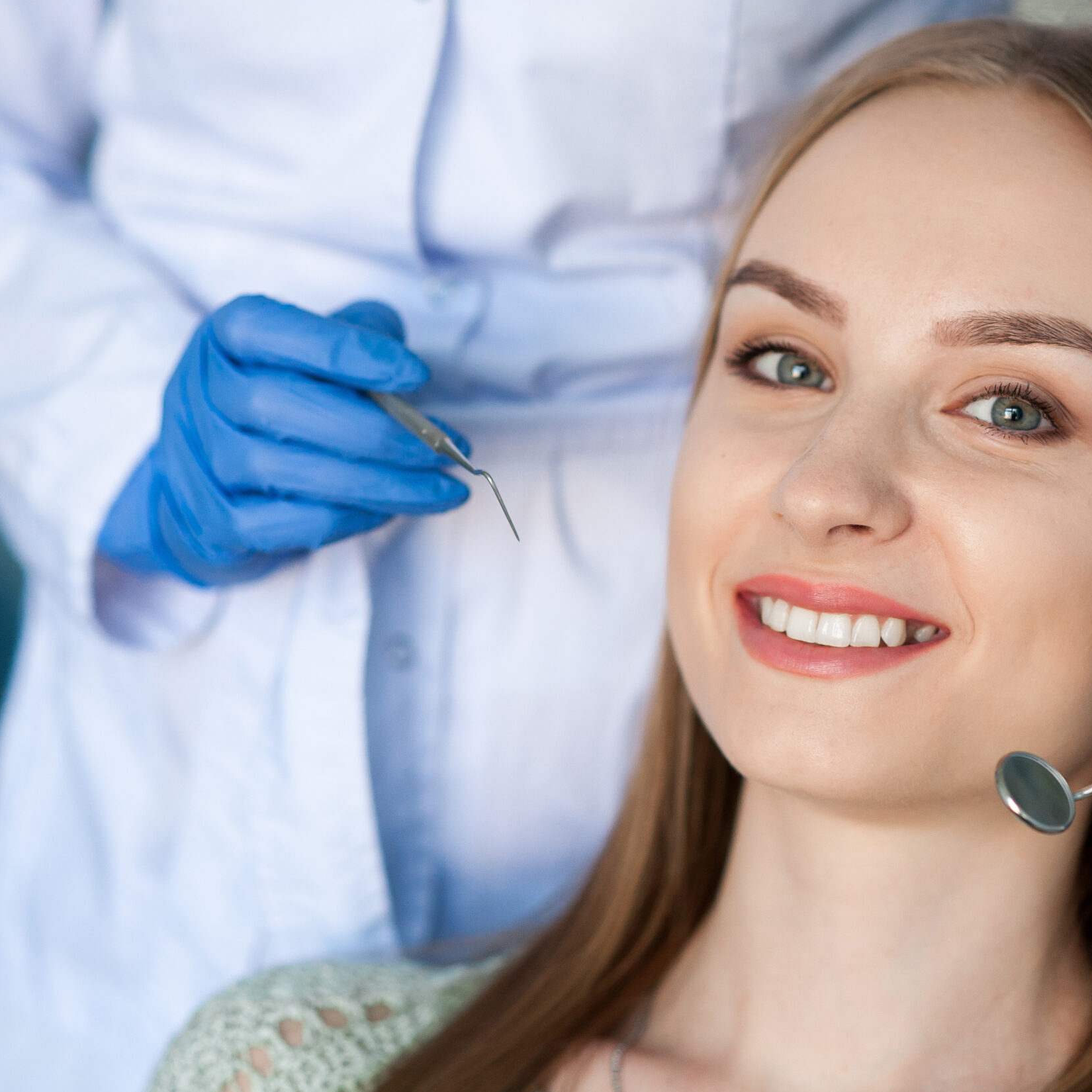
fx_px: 3997
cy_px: 548
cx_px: 835
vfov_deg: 15.6
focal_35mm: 112
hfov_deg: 15.5
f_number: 2.8
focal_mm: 85
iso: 800
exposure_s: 1/160
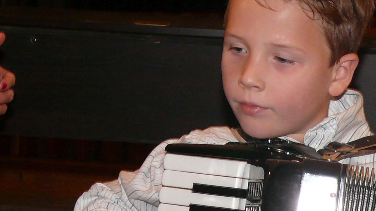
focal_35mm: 256
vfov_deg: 4.7
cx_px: 306
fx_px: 2552
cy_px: 130
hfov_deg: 8.4
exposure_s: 1/30
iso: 200
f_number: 3.2
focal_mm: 17.1
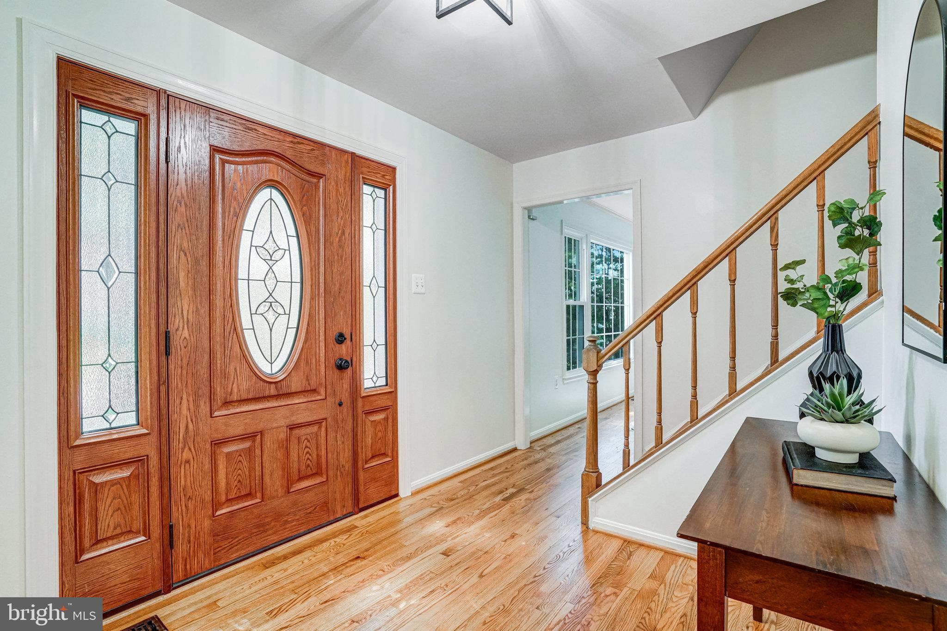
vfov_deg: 73.7
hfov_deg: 96.7
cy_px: 316
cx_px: 474
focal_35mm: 16
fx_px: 421
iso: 1250
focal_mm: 16
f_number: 8
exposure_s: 1/80
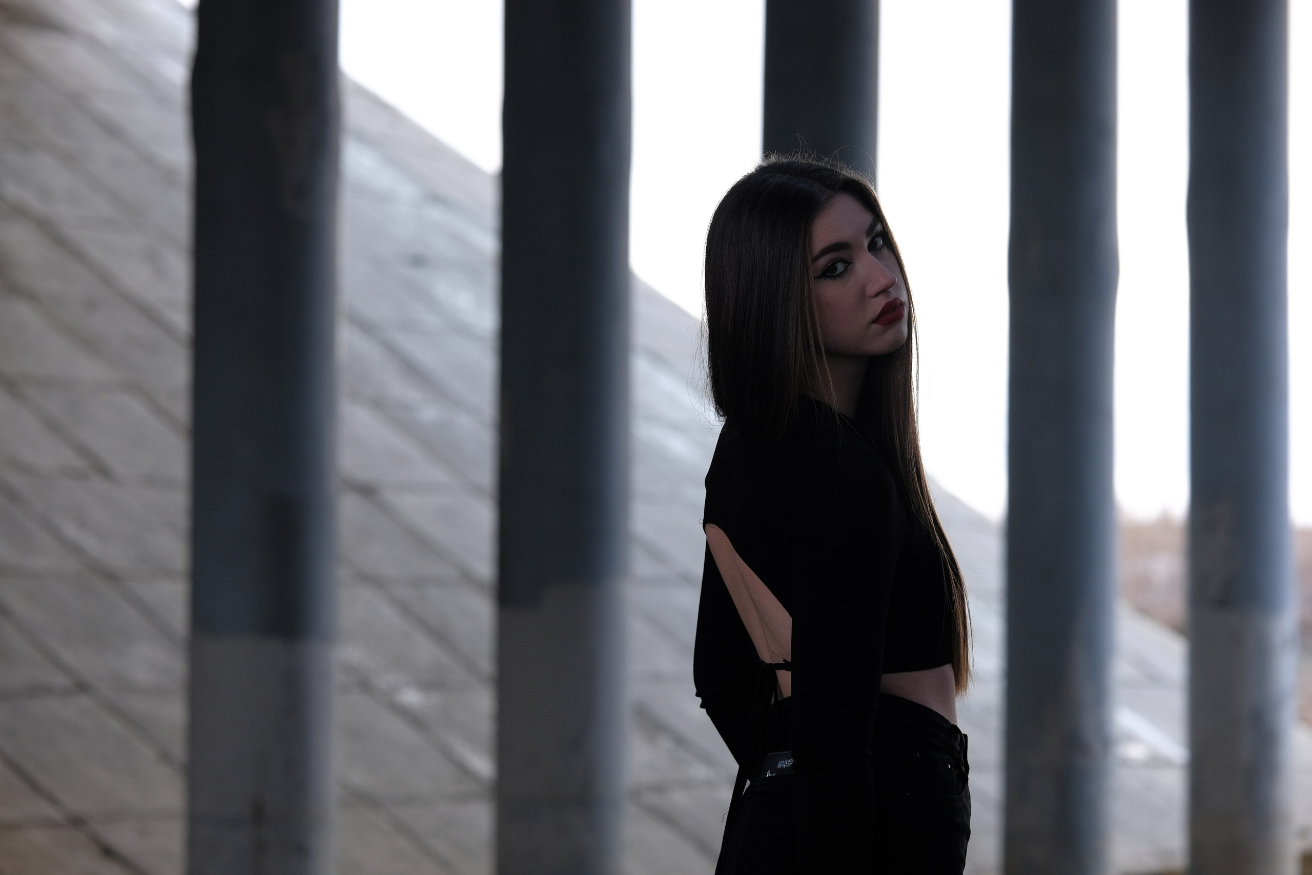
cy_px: 438
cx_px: 656
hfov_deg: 18.1
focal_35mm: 113
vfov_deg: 12.1
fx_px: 4118
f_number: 3.2
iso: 500
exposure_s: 1/250
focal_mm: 75
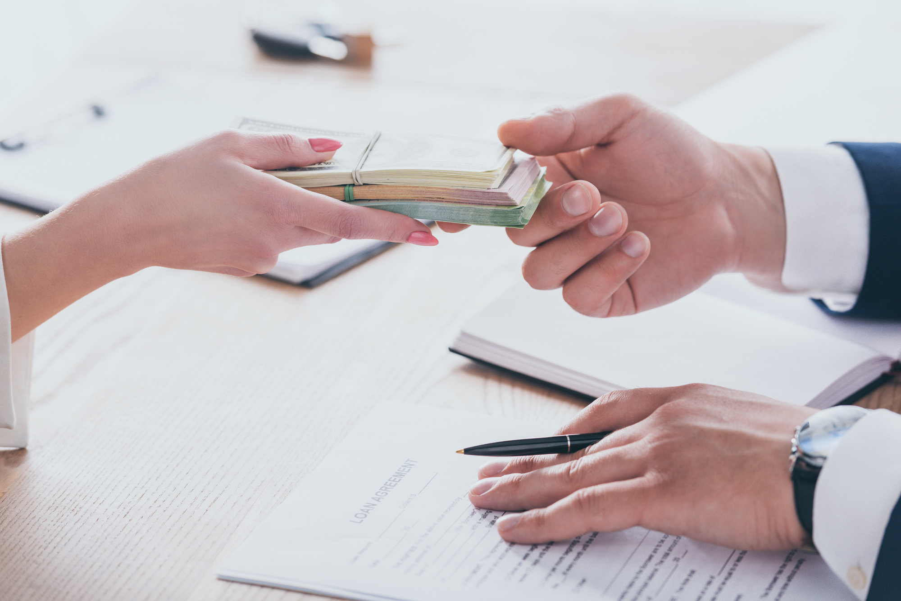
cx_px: 450
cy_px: 300
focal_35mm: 135
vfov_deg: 10.2
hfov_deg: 15.2
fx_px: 3380
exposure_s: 1/200
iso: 250
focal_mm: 135
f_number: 4.5
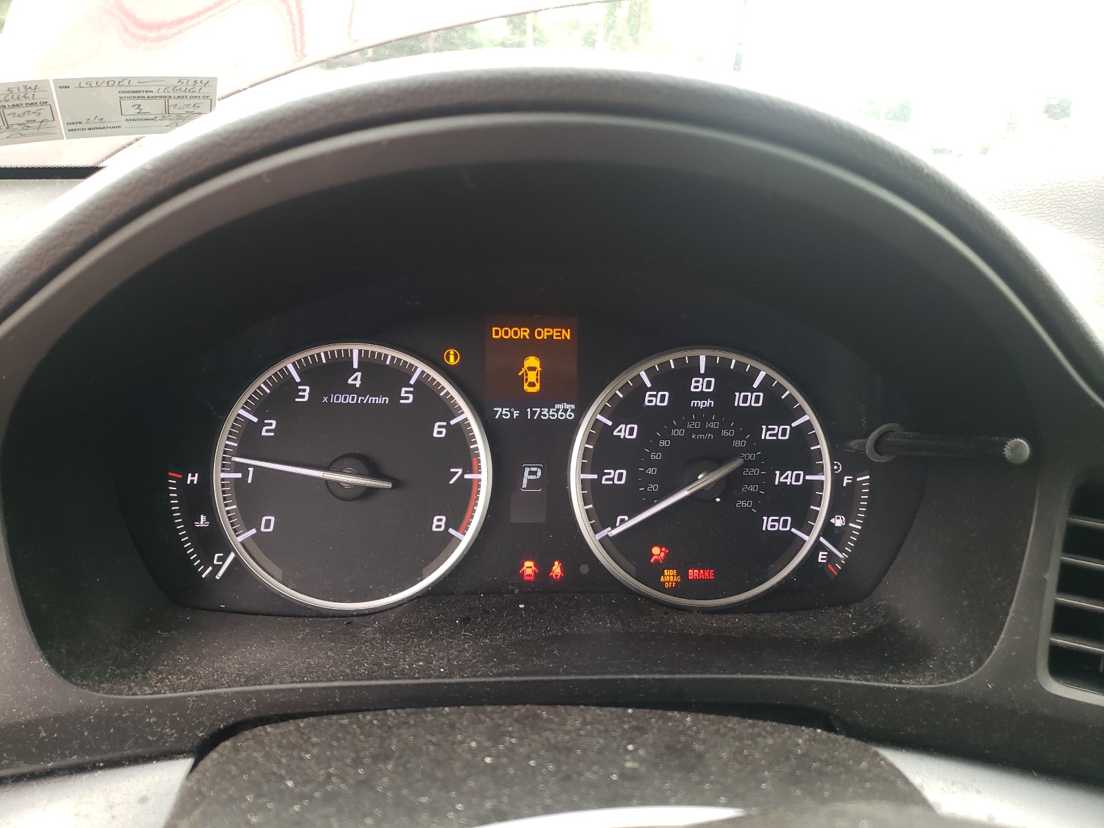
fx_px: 829
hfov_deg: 67.3
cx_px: 552
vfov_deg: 53.1
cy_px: 414
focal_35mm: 26
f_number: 1.5
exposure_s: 1/60.2
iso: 63
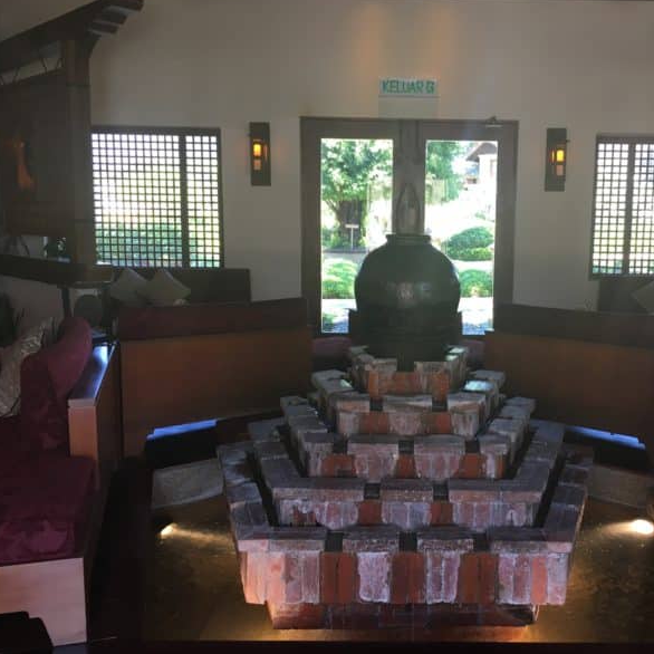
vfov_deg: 47.2
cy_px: 321
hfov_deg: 46.6
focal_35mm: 35
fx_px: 748
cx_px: 423
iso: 40
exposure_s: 1/33
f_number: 2.2
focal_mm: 4.15
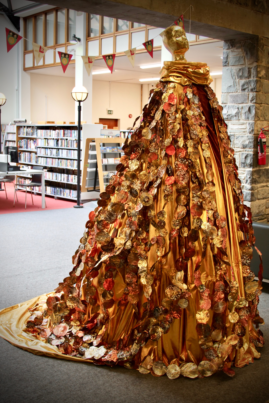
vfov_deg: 39.6
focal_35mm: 50
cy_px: 201
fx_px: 560
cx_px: 140
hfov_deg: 27.0
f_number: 3.8
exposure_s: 1/40
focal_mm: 24
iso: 250
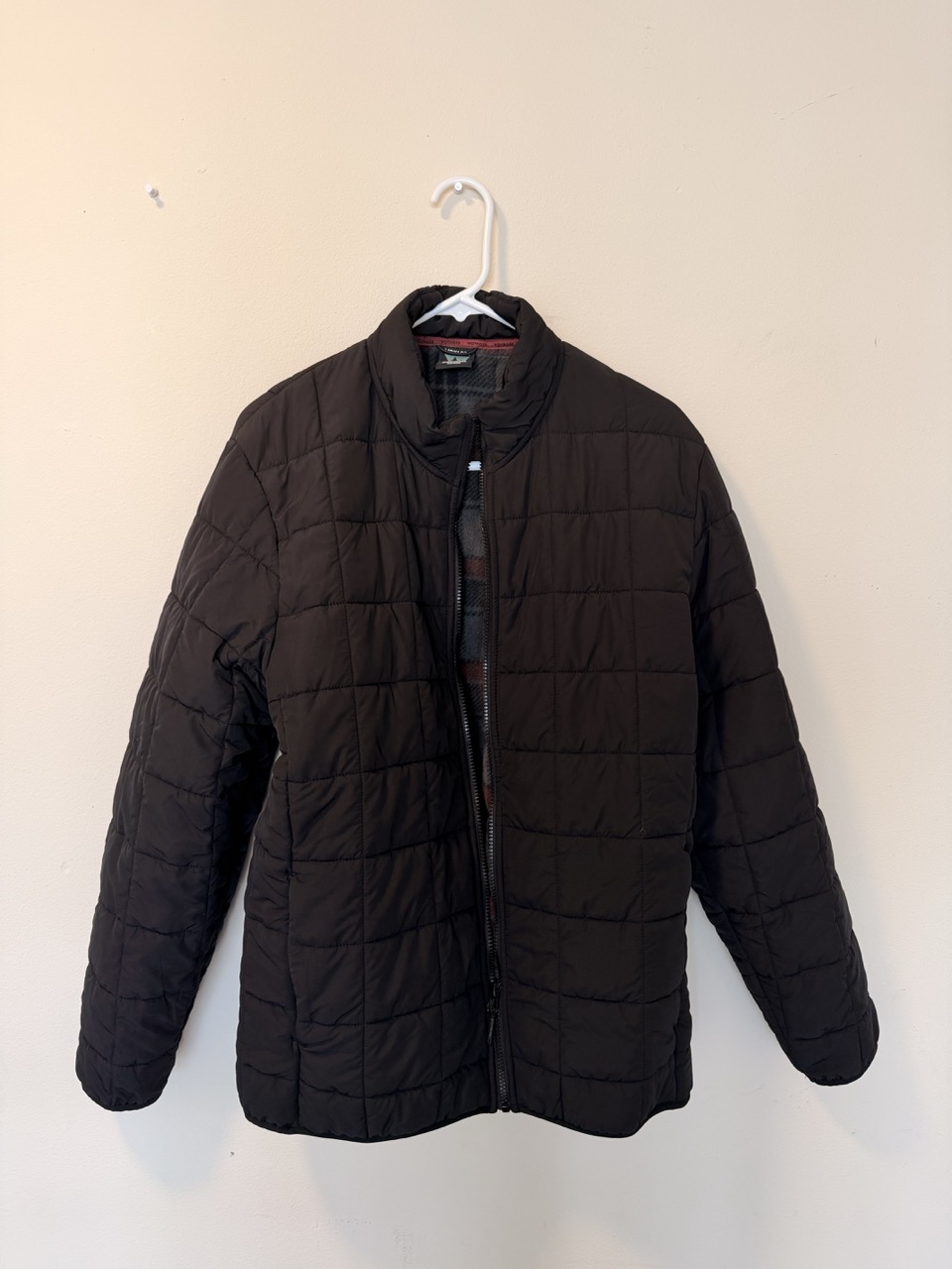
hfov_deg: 56.8
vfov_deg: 71.6
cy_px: 634
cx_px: 476
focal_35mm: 24
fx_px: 880
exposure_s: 1/120
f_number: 1.78
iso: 125
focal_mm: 6.76
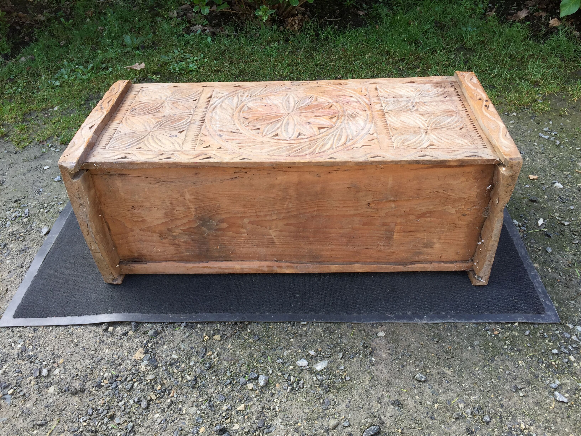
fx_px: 487
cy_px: 218
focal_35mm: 29
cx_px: 290
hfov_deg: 61.7
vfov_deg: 48.2
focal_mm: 4.15
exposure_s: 1/191
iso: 32
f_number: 2.2
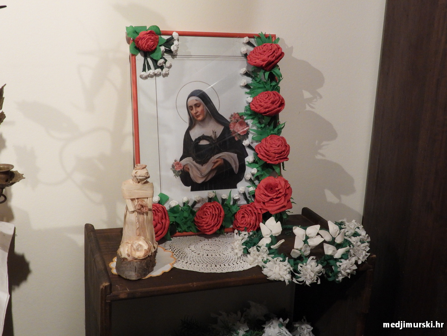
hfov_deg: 42.9
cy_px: 168
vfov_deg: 32.9
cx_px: 224
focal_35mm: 44
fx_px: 568
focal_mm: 7.9
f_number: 3.2
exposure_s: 1/8
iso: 720
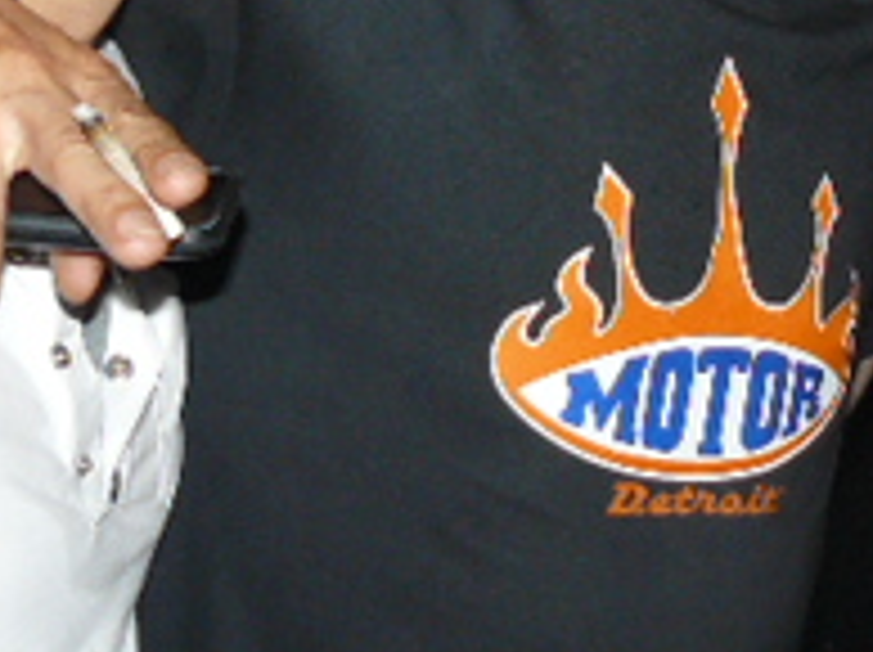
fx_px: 2997
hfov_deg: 16.5
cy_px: -63
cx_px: 670
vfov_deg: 12.2
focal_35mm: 119
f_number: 2.8
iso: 100
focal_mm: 6
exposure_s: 1/25
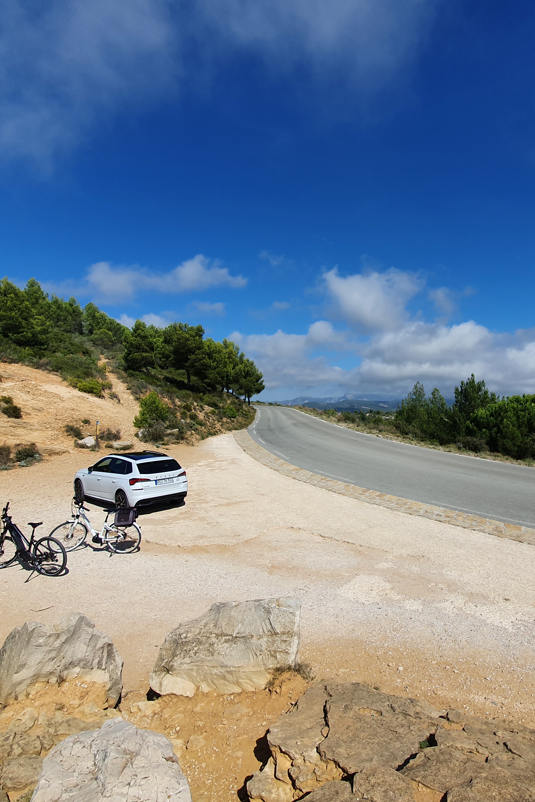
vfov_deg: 86.9
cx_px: 339
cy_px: 384
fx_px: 424
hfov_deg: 63.5
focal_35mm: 19
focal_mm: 1.8
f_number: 2.2
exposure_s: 1/1996
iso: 50
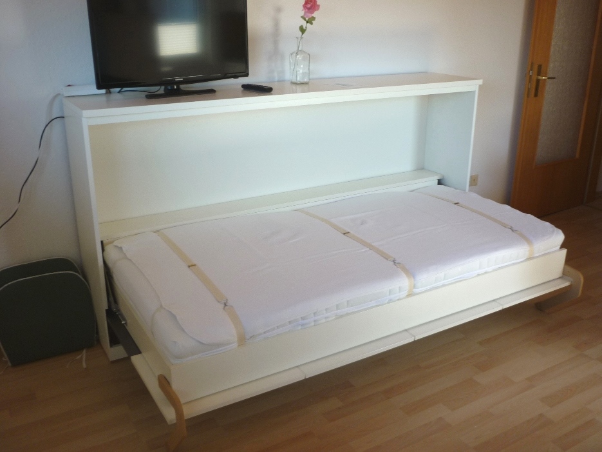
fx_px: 574
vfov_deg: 42.9
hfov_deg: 55.4
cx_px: 301
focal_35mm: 33
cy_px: 226
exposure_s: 1/60
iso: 80
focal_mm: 5.5
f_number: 2.8
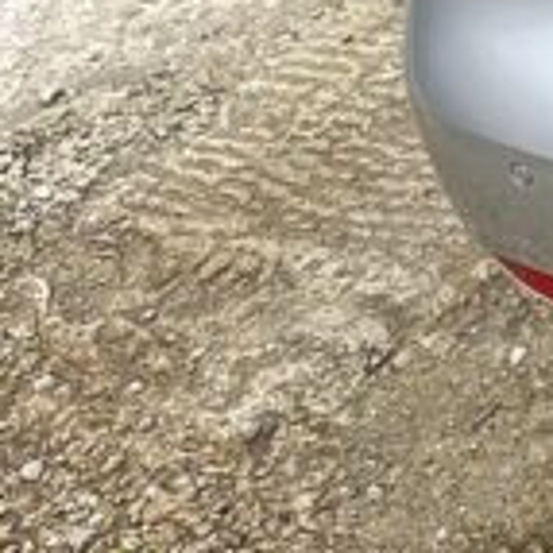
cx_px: 1400
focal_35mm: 129
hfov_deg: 11.0
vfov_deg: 12.2
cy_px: -491
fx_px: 2332
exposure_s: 1/122
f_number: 1.6
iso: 40
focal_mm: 5.1
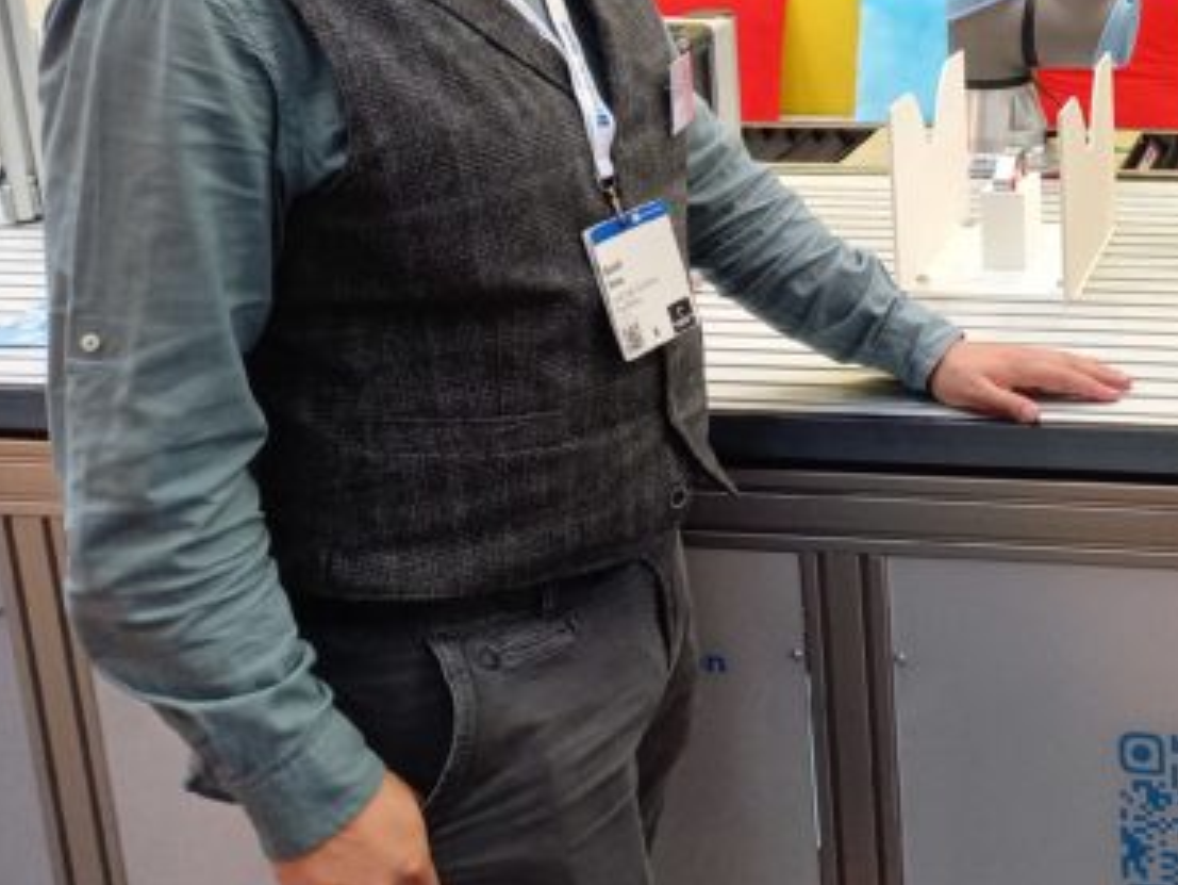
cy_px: 121
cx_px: 1200
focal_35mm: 52
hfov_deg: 33.4
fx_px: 1770
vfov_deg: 27.2
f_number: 1.8
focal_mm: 4.65
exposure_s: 1/49
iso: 200
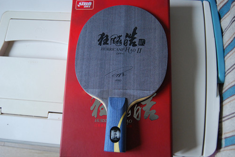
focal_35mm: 39
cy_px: 78
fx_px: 255
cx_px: 118
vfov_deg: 34.3
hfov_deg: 49.5
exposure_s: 1/30
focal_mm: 26
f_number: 4
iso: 900
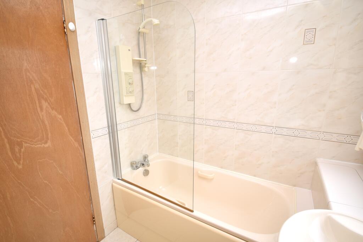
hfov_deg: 95.0
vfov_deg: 72.1
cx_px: 182
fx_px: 166
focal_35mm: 16
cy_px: 121
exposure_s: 1/100
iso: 100
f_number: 5
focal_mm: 11
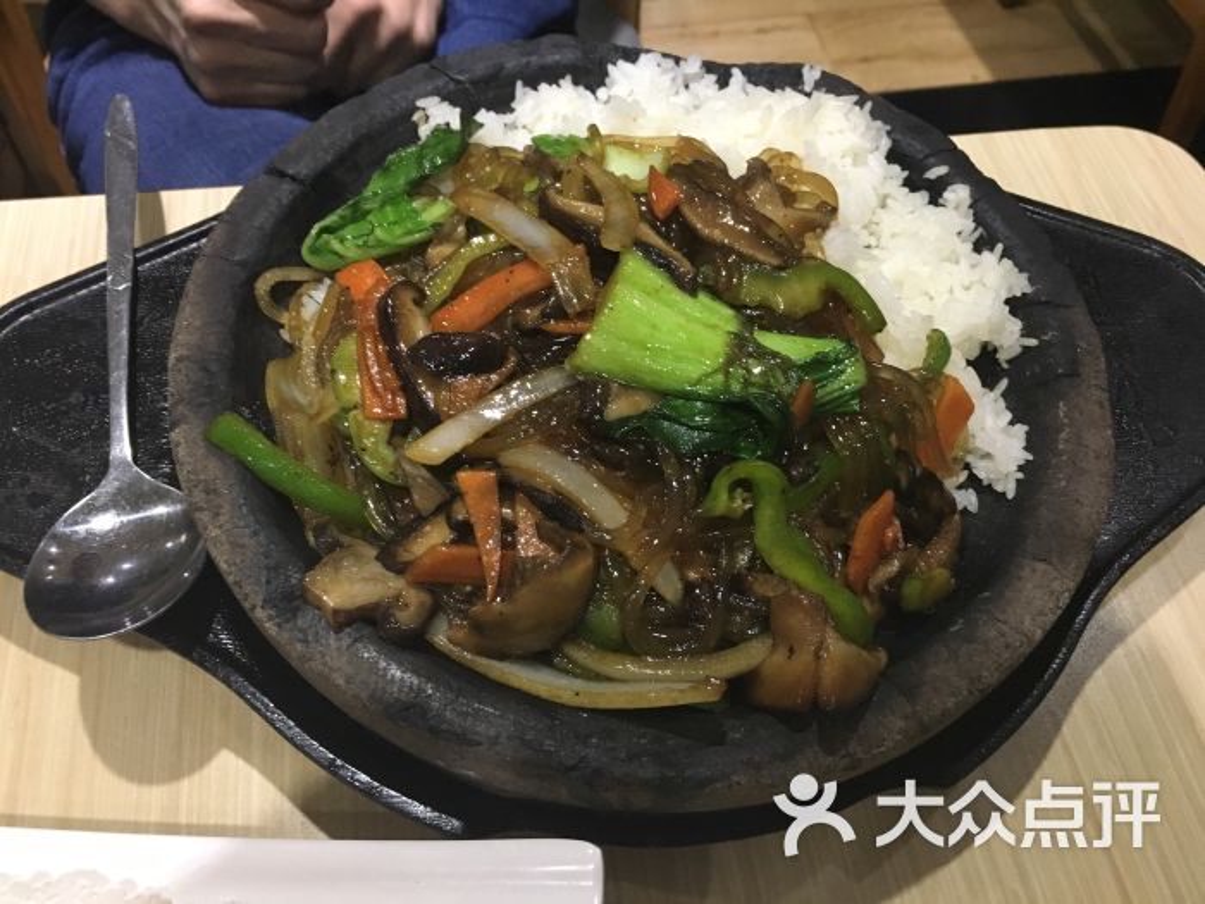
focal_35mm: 29
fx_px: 1010
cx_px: 602
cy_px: 452
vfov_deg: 48.2
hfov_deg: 61.7
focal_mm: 4.15
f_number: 2.2
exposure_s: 1/33
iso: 250
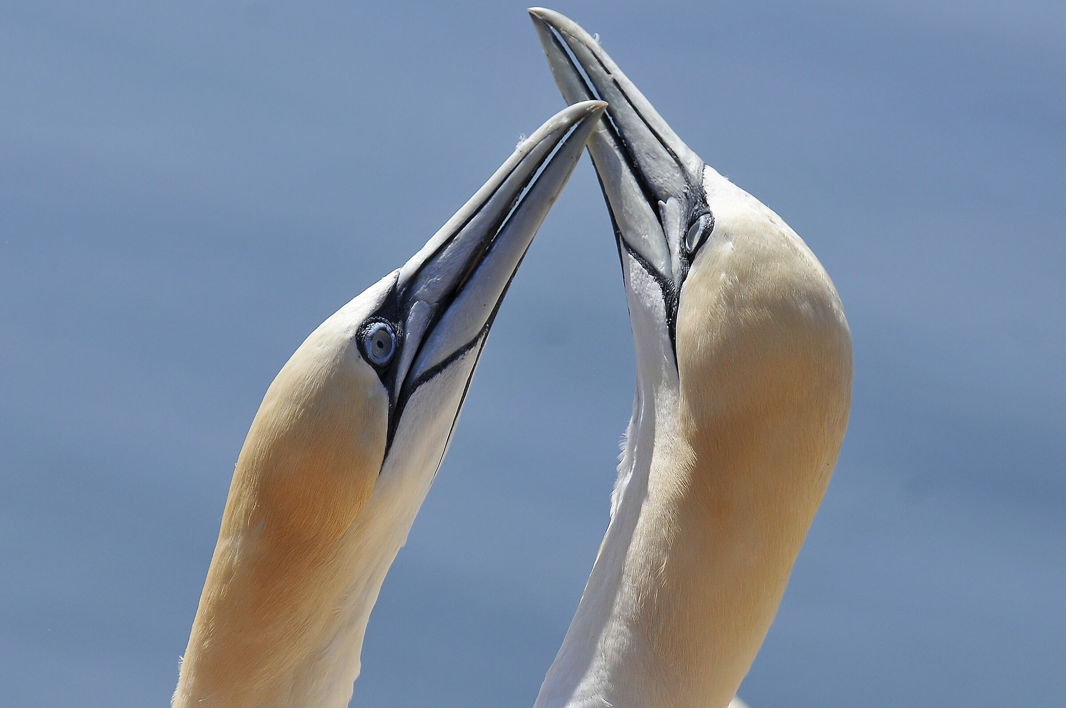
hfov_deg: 4.9
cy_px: 354
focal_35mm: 420
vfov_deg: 3.3
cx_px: 533
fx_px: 12421
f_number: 7.1
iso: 200
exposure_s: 1/1000
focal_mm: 280
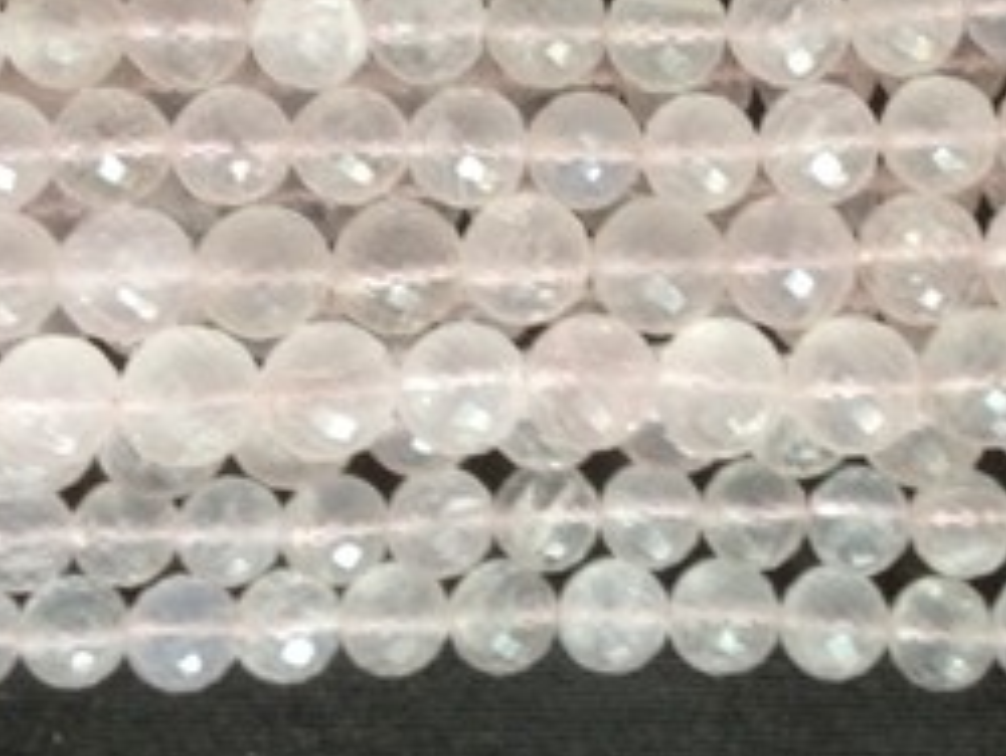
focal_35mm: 70
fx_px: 2036
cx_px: 765
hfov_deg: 27.3
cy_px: 58
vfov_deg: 20.6
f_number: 2.4
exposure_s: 1/20
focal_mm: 4.28
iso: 160
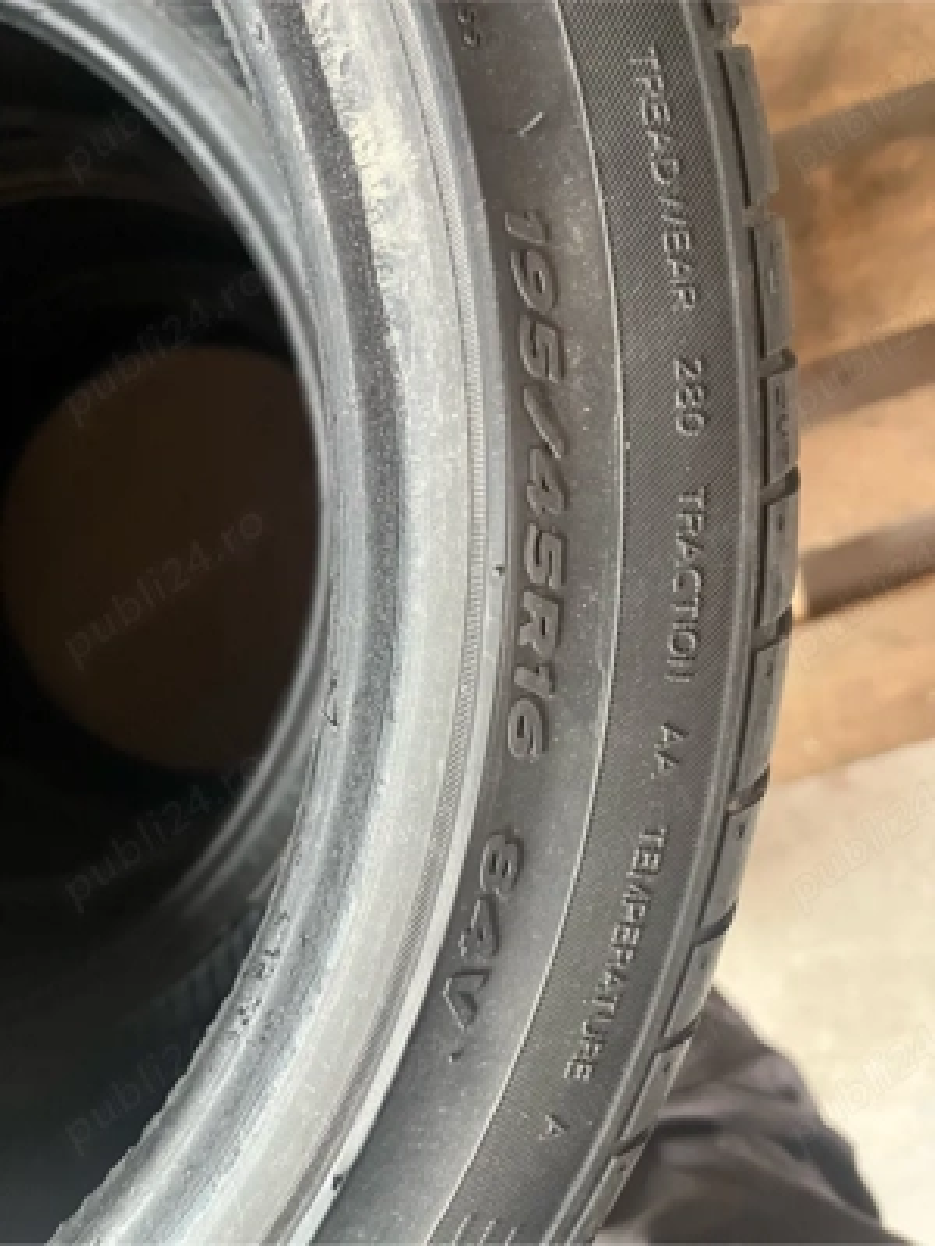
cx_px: 468
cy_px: 623
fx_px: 936
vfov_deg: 67.3
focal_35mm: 26
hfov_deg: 53.1
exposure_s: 1/60
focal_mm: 5.1
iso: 500
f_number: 1.6
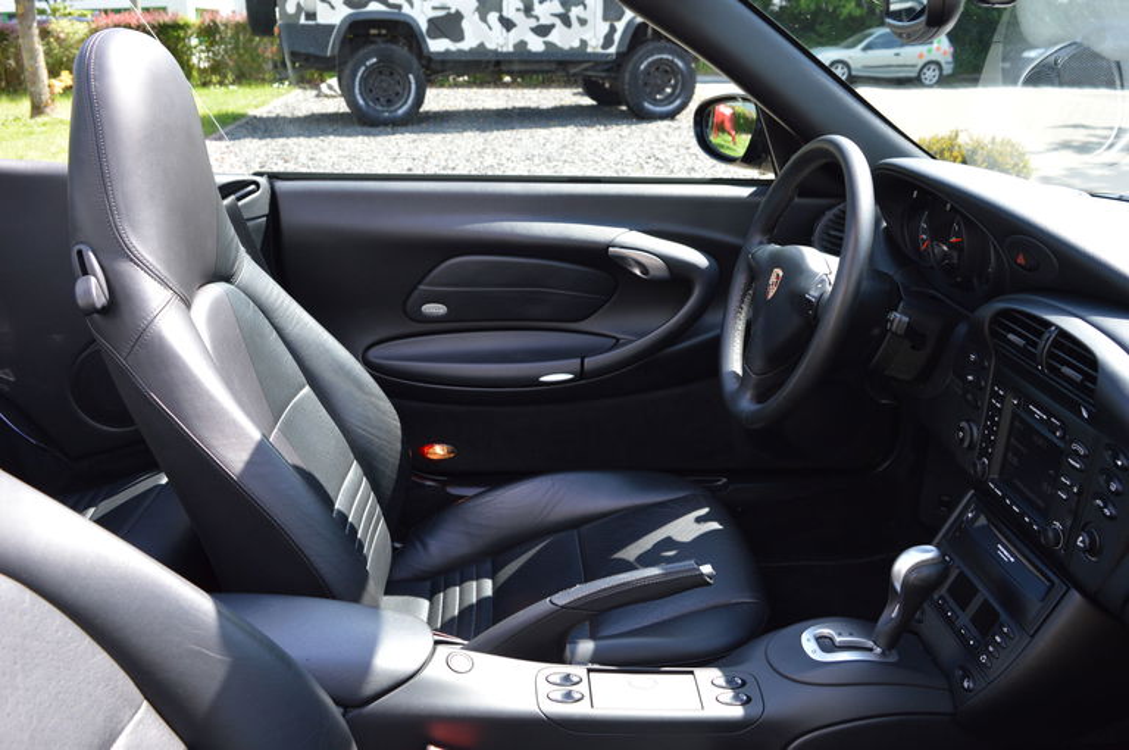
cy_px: 375
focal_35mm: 30
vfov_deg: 43.5
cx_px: 564
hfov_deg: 62.0
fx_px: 940
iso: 250
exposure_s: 1/125
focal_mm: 20
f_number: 5.6
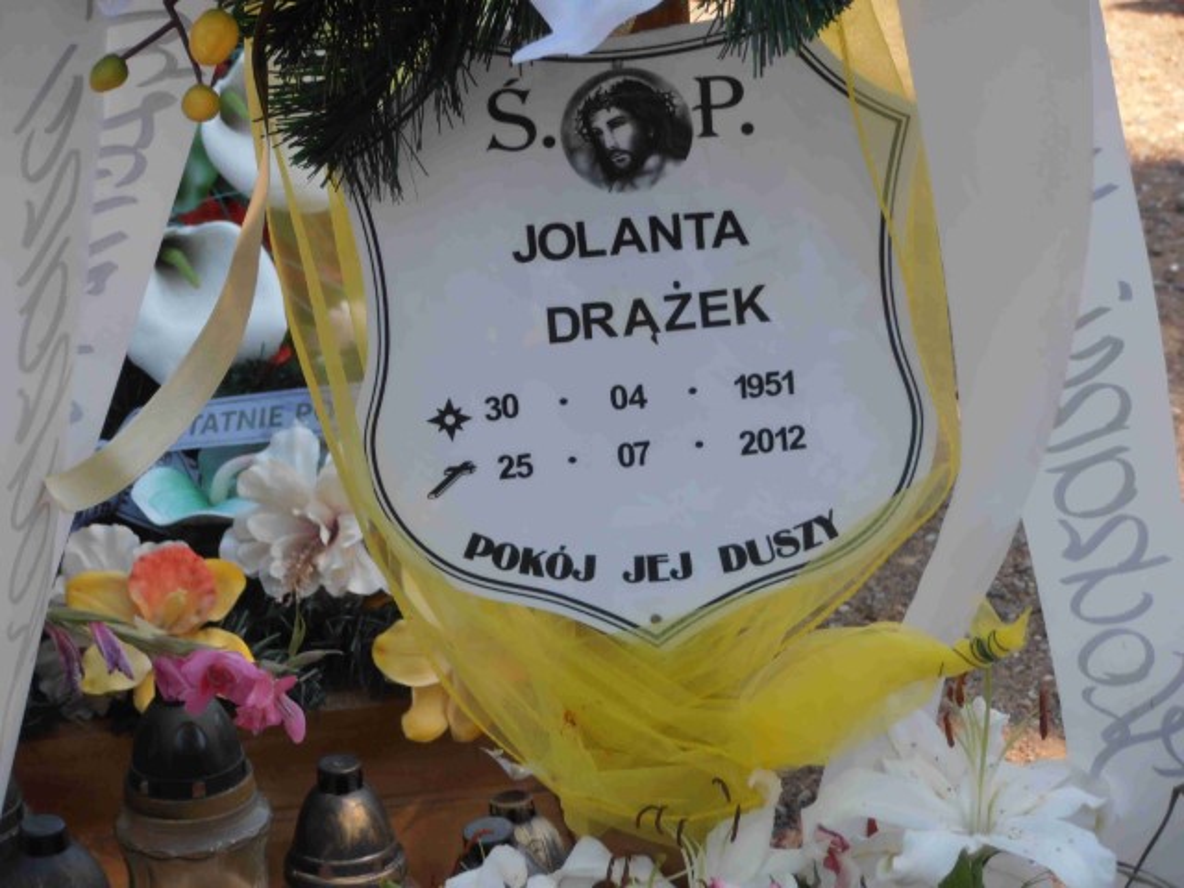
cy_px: 444
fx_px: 5678
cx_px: 592
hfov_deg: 11.9
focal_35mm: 166
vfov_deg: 8.9
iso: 80
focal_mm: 29.44
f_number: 5.9
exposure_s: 1/160
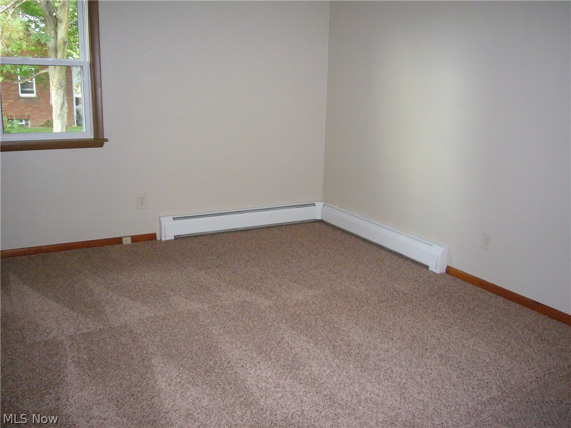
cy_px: 214
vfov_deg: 44.2
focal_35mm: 32
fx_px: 528
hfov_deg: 56.8
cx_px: 286
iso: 250
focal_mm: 5.2
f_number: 2.9
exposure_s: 1/30
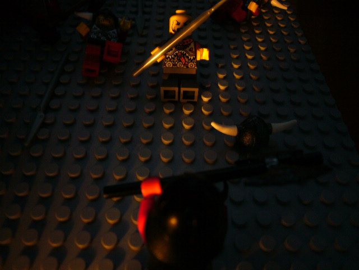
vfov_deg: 49.7
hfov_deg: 63.4
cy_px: 135
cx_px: 180
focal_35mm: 28
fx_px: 290
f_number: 2.8
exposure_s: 1/8
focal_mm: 4.6
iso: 200
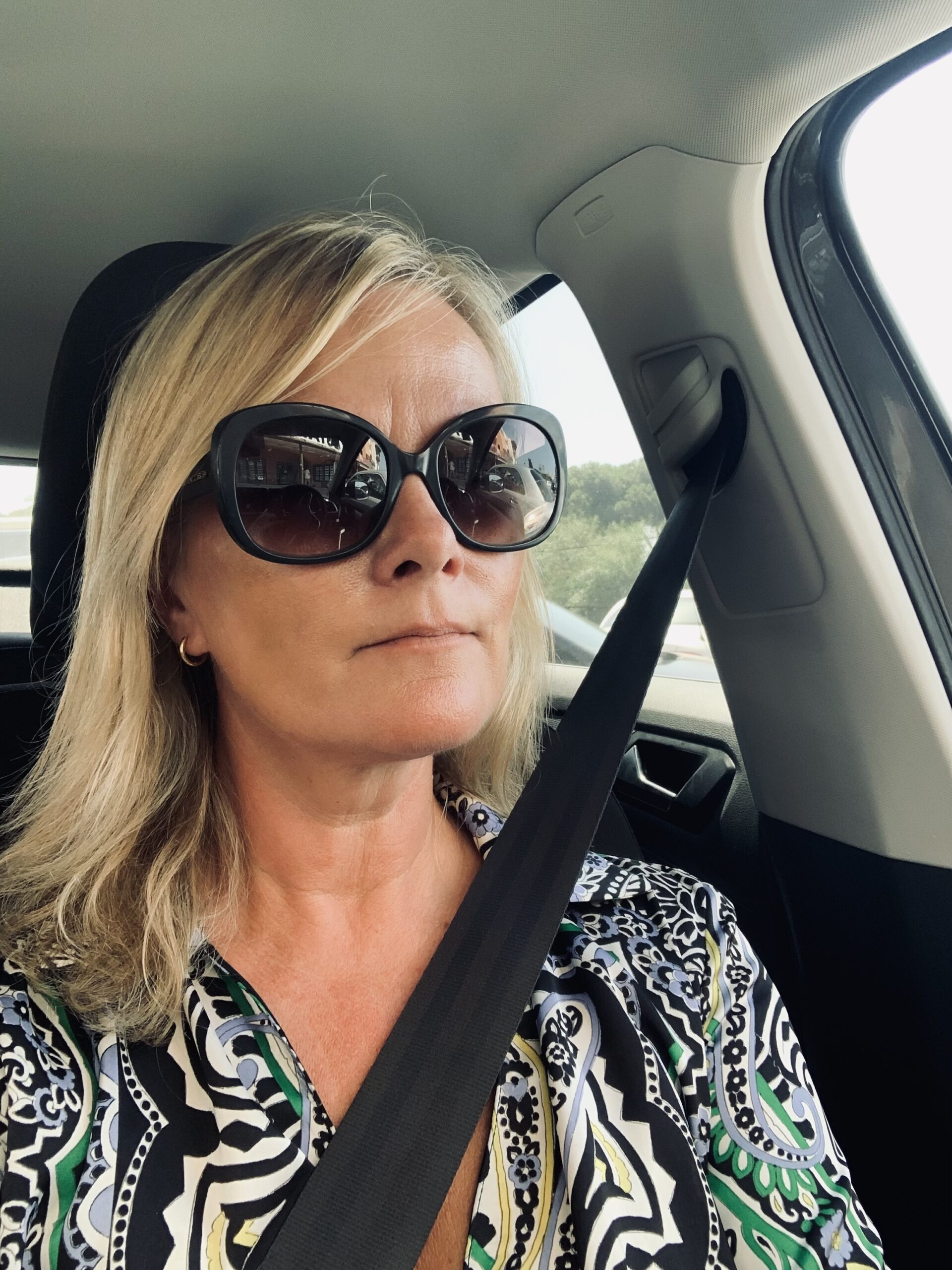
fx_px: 1173
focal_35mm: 32
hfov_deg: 44.2
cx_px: 476
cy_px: 635
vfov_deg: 56.8
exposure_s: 1/121
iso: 64
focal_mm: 2.87
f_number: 2.2
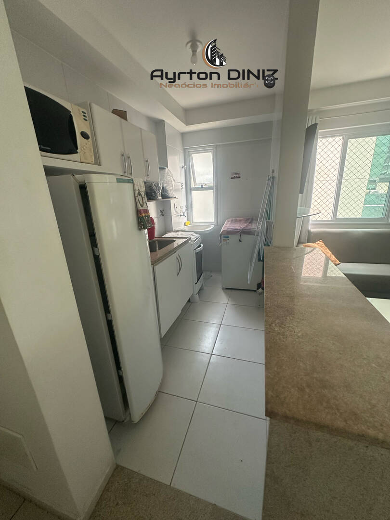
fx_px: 210
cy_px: 260
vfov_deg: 102.1
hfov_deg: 85.7
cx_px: 195
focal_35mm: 14
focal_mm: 2.22
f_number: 2.2
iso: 250
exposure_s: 1/99
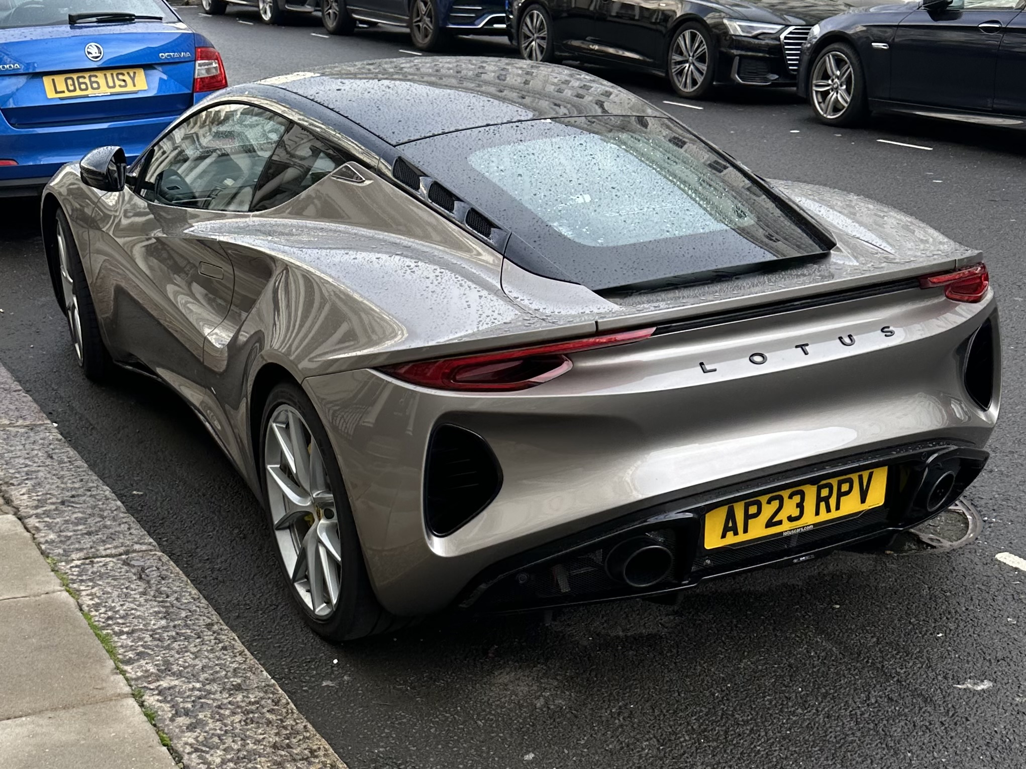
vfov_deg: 56.8
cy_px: 384
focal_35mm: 24
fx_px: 711
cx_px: 513
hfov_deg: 71.6
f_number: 1.78
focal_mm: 6.86
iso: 80
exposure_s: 1/791
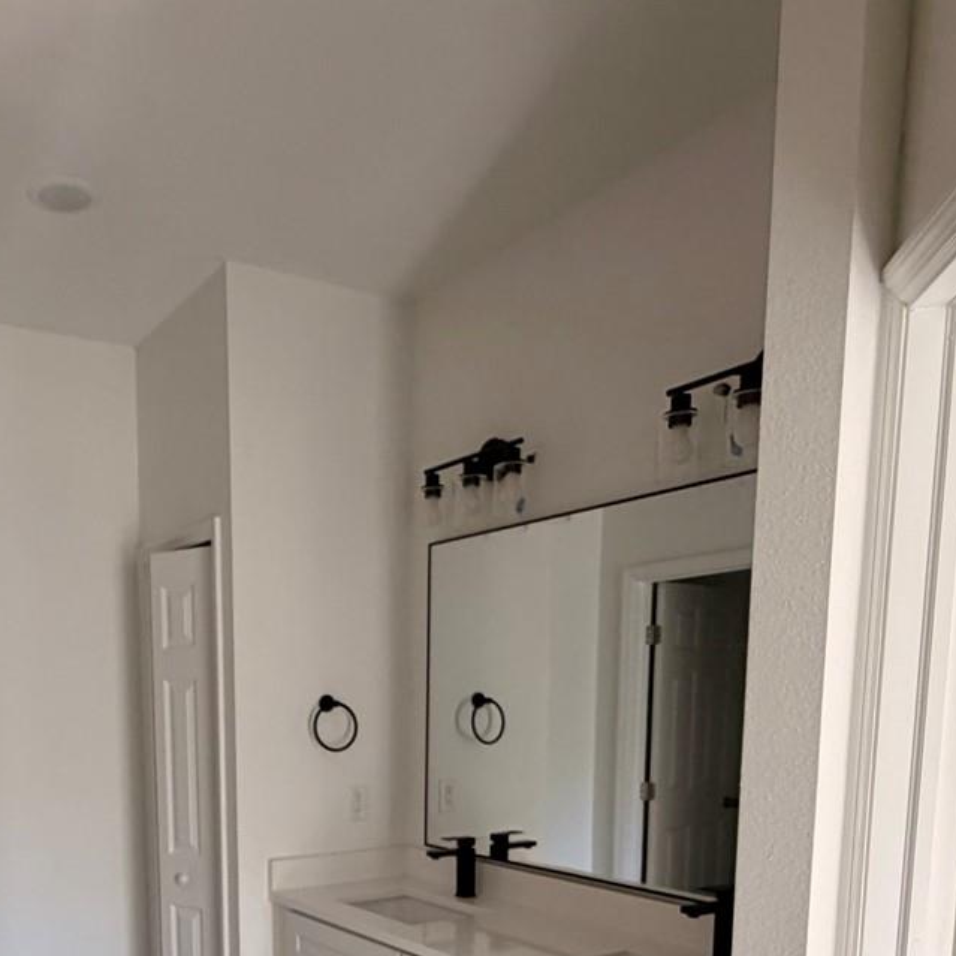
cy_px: 836
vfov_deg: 47.9
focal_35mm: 31
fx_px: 969
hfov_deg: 50.9
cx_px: 271
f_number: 2.2
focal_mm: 2.22
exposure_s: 1/120
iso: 320
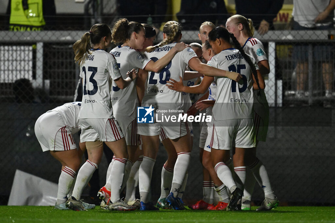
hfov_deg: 3.7
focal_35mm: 560
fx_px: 5209
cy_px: 112
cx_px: 168
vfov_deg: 2.5
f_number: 4
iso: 5000
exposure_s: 1/2000
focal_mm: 560
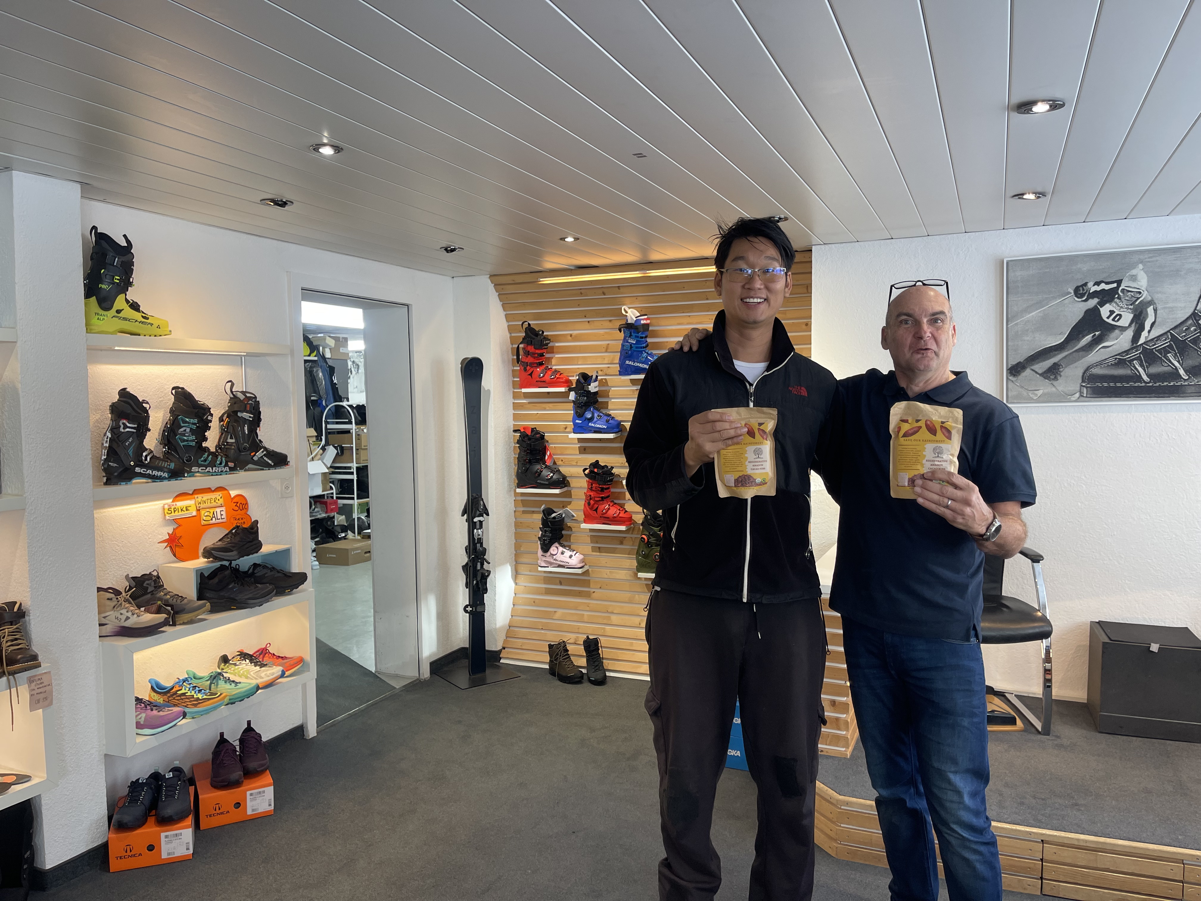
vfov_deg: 54.9
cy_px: 450
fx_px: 867
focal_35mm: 25
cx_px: 600
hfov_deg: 69.4
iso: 80
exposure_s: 1/100
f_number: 1.6
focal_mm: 5.1
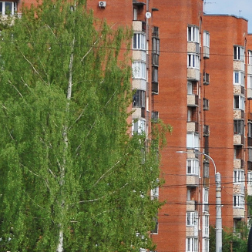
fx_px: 3344
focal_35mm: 406
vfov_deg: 4.3
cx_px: 348
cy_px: 140
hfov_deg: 4.3
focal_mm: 80
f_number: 5.3
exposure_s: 1/800
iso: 100
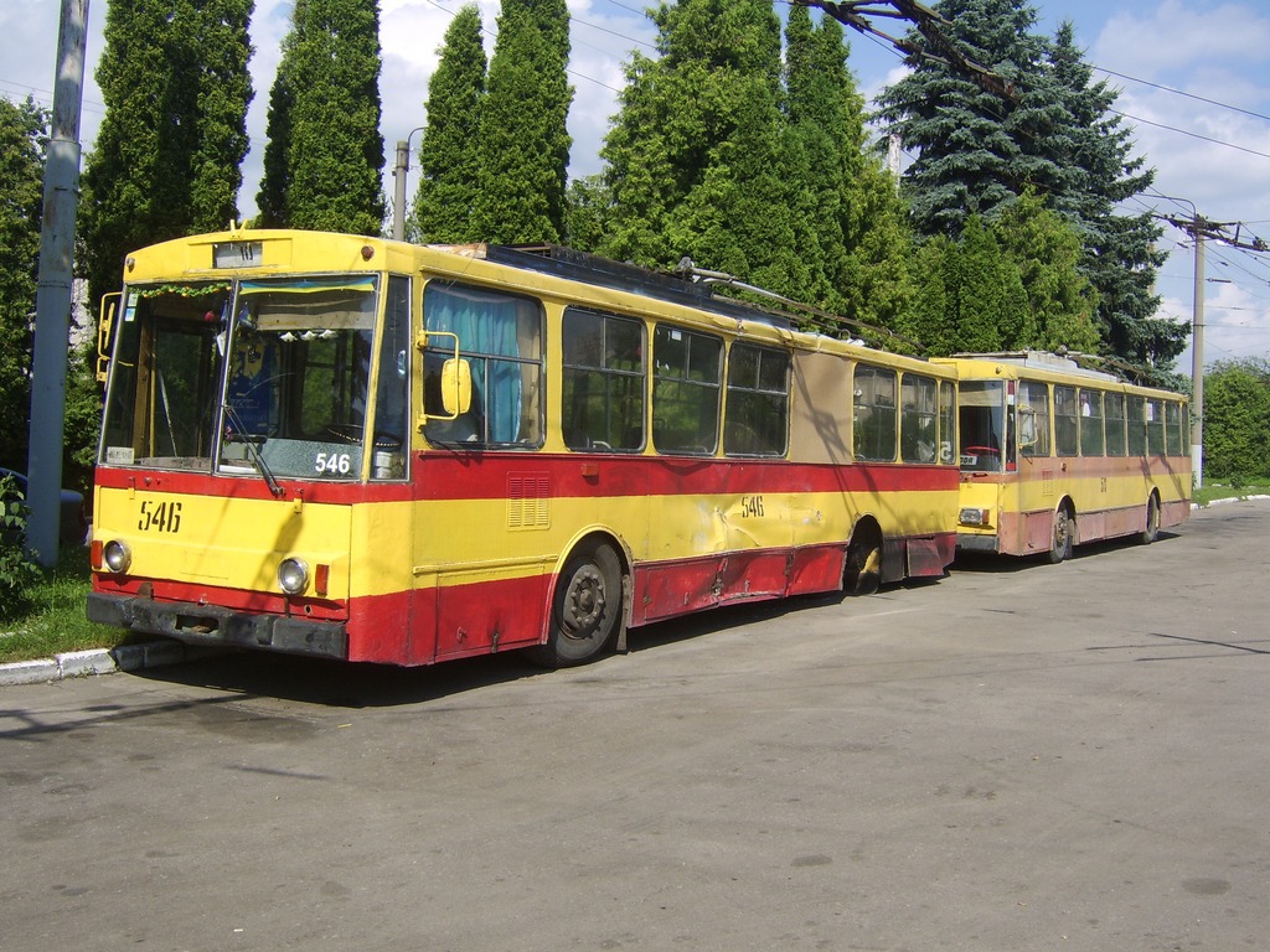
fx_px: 1137
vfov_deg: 45.4
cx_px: 635
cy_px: 476
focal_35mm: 31
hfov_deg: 58.4
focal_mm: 8.13
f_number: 6.7
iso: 71
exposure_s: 1/324
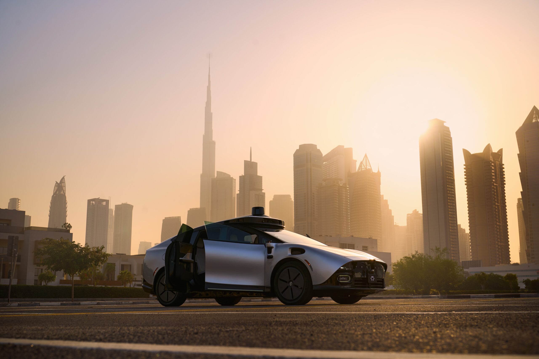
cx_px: 270
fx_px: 584
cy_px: 180
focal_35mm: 39
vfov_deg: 34.2
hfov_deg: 49.6
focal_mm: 39
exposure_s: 1/160
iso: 100
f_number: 7.1
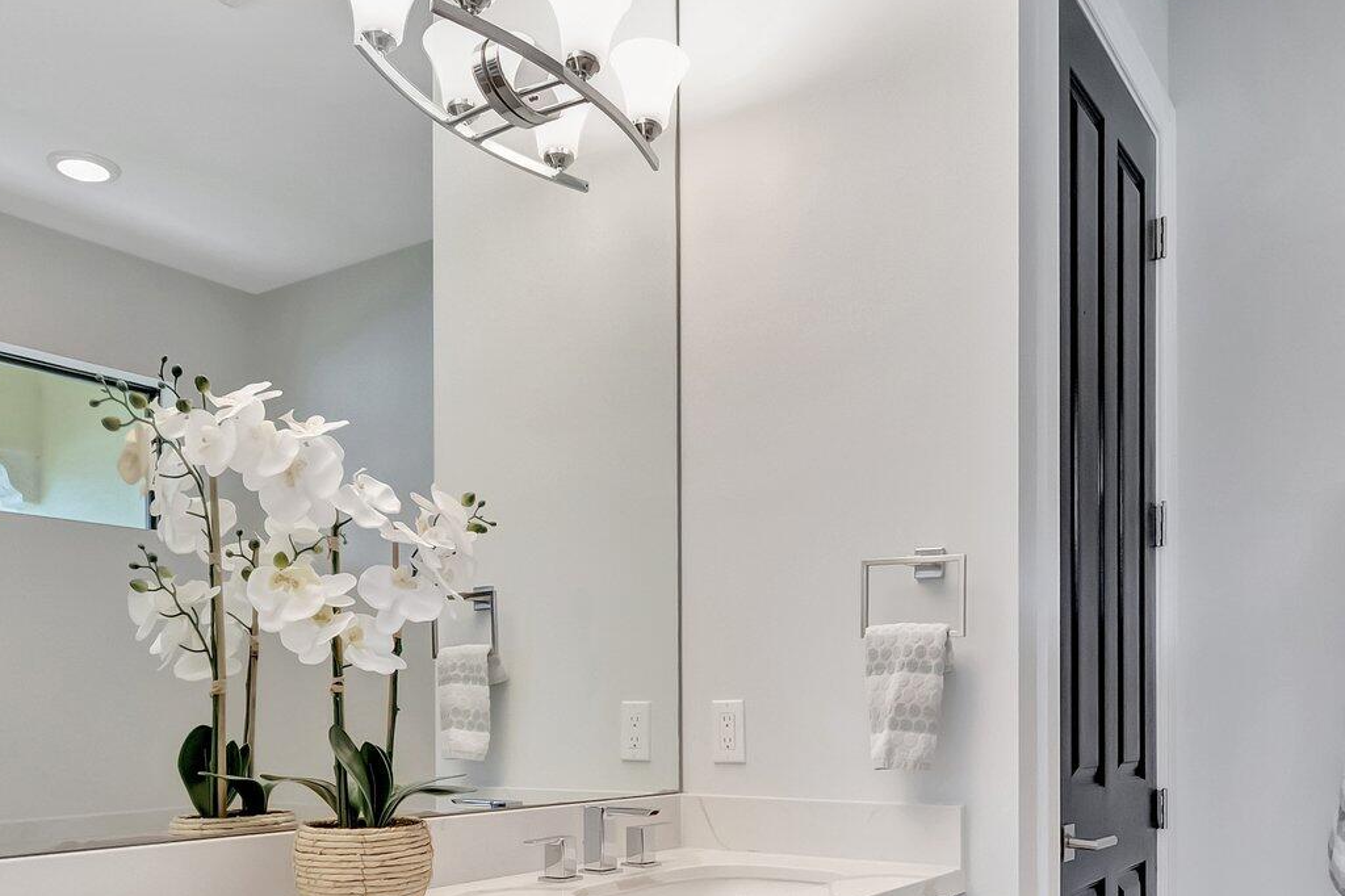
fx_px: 1120
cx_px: 715
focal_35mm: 30
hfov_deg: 61.9
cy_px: 734
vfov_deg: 41.4
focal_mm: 10
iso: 1600
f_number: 8
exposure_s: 1/20
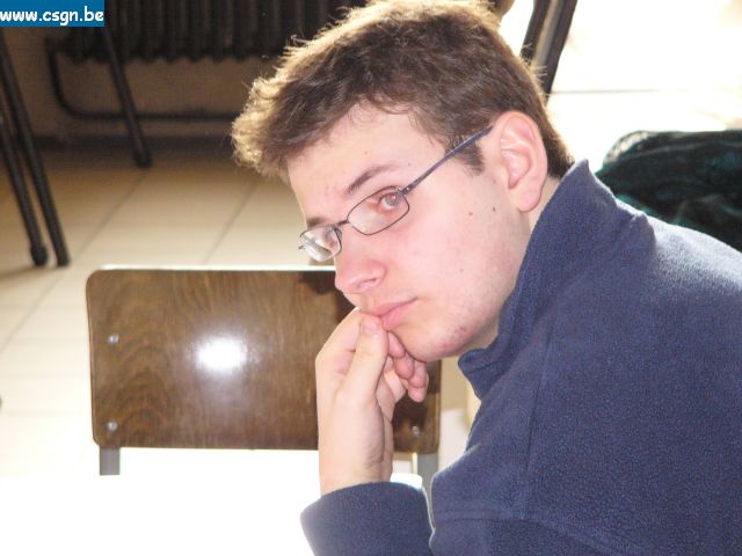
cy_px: 278
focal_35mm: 161
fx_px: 3451
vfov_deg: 9.2
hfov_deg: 12.3
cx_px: 371
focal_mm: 26.8
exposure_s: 1/60
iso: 300
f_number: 2.8
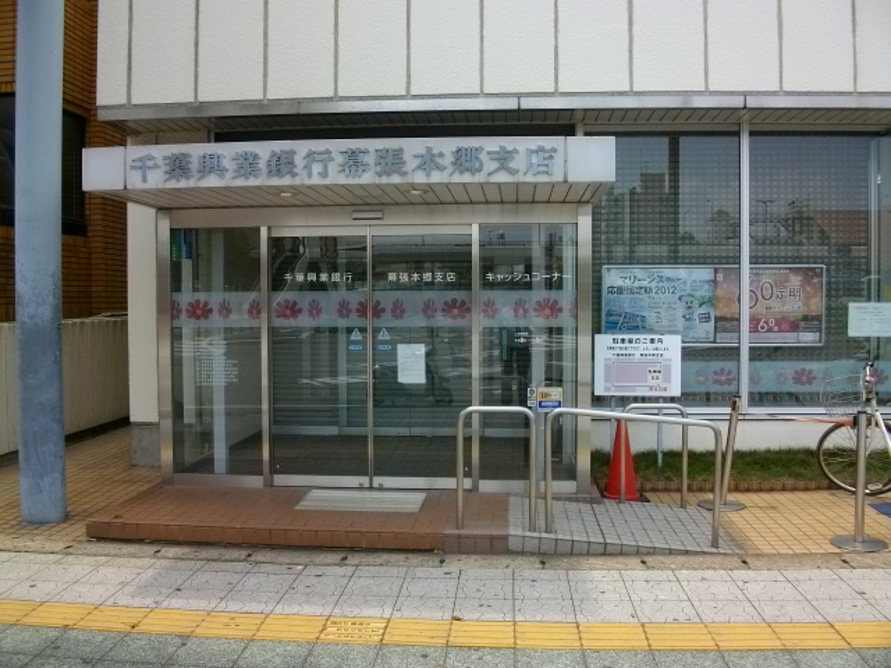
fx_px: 824
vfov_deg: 44.2
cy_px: 334
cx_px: 446
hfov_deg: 56.8
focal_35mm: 32
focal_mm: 5.7
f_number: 5.5
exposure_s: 1/177
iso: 80
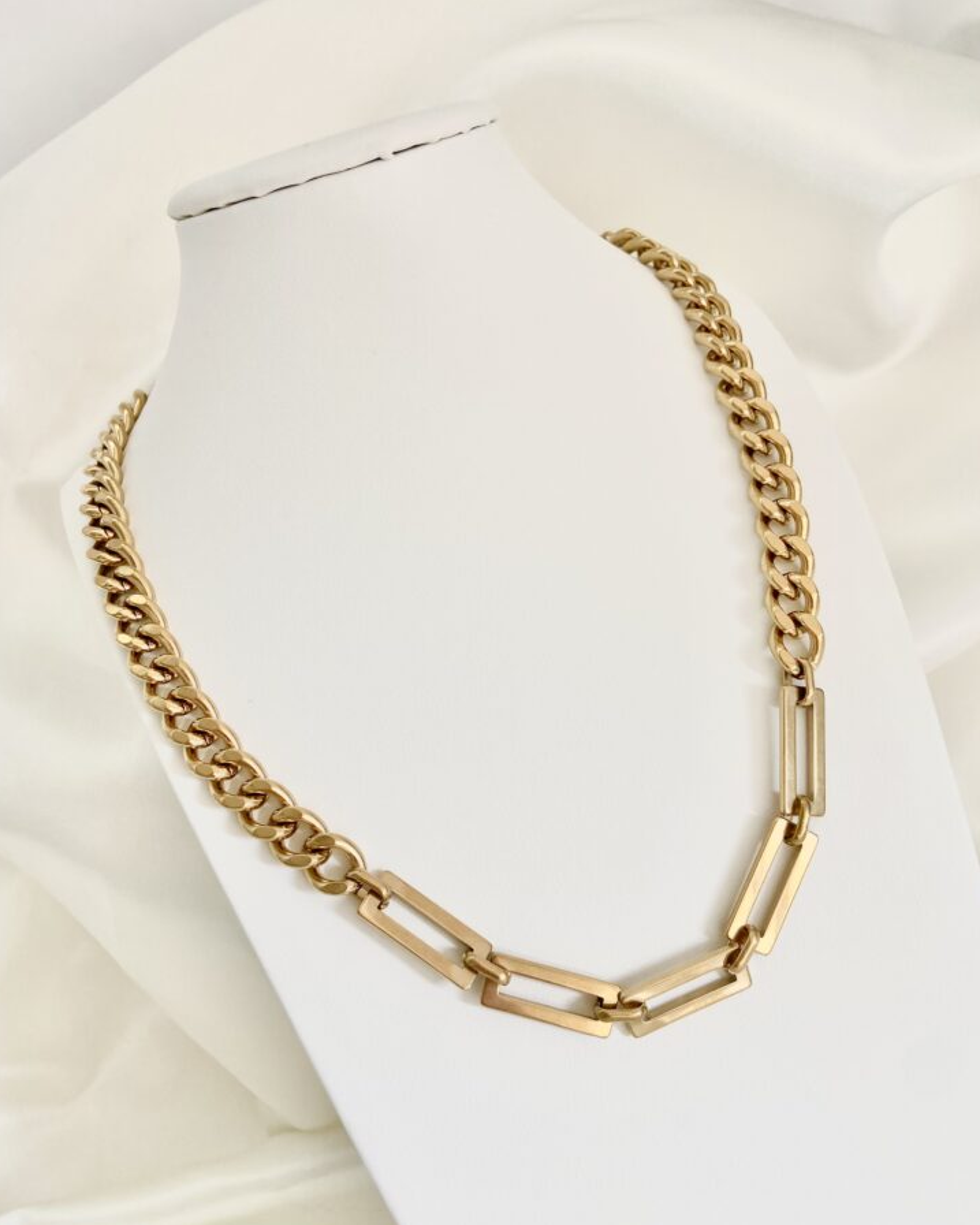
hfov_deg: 50.0
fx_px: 1051
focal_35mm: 29
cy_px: 654
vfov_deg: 60.4
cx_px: 488
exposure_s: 1/121
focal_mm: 4.25
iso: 64
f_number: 1.8
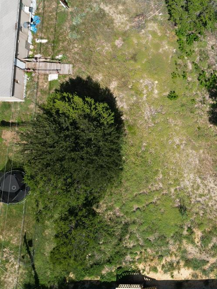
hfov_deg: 35.5
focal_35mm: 37
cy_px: 126
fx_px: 309
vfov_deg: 50.0
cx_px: 209
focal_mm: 6.72
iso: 110
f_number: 1.7
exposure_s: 1/1250
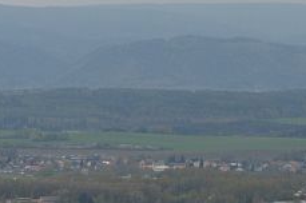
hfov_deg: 6.9
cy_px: 163
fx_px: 2326
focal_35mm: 274
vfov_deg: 5.0
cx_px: -525
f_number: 10
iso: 200
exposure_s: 1/400
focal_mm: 32
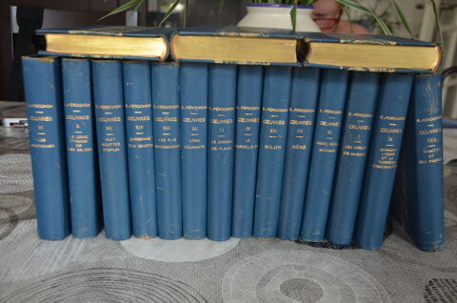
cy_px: 152
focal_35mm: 39
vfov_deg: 34.1
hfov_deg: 49.6
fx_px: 494
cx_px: 228
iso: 400
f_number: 5
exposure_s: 1/100
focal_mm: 26
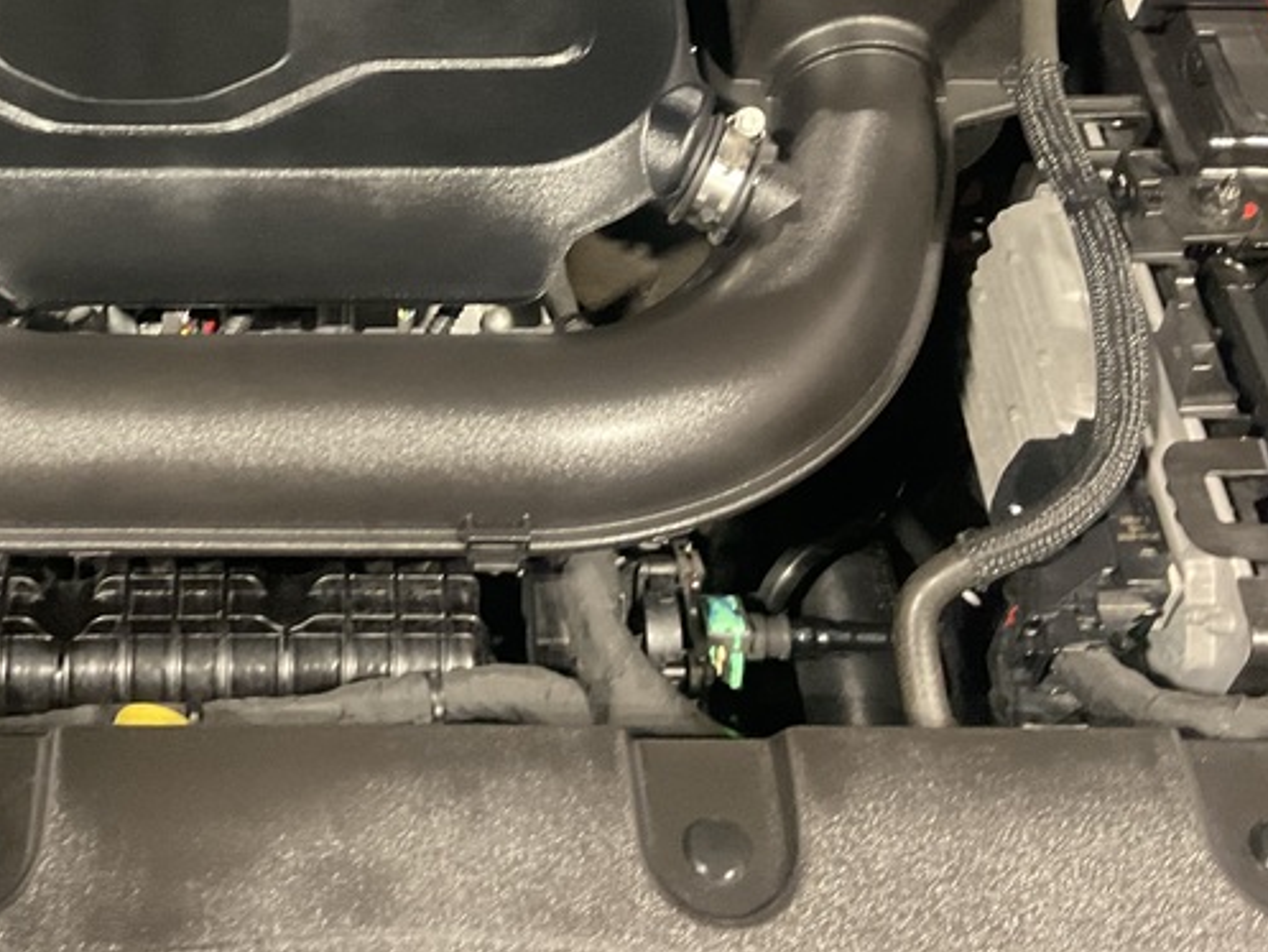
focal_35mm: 56
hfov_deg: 33.6
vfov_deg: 25.5
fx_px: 2052
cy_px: 135
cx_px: 301
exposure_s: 1/30
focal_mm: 3
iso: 500
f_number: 1.8
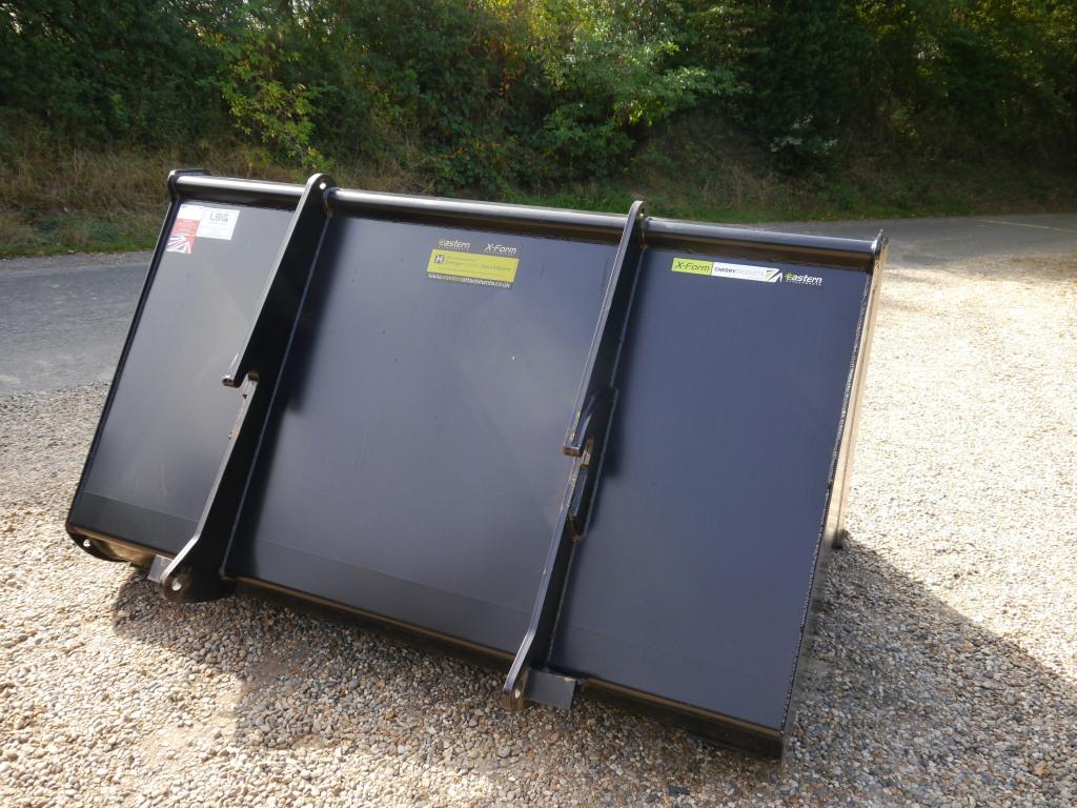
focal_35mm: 28
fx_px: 871
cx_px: 538
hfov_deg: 63.4
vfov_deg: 49.7
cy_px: 404
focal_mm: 14
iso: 160
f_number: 5
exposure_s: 1/160
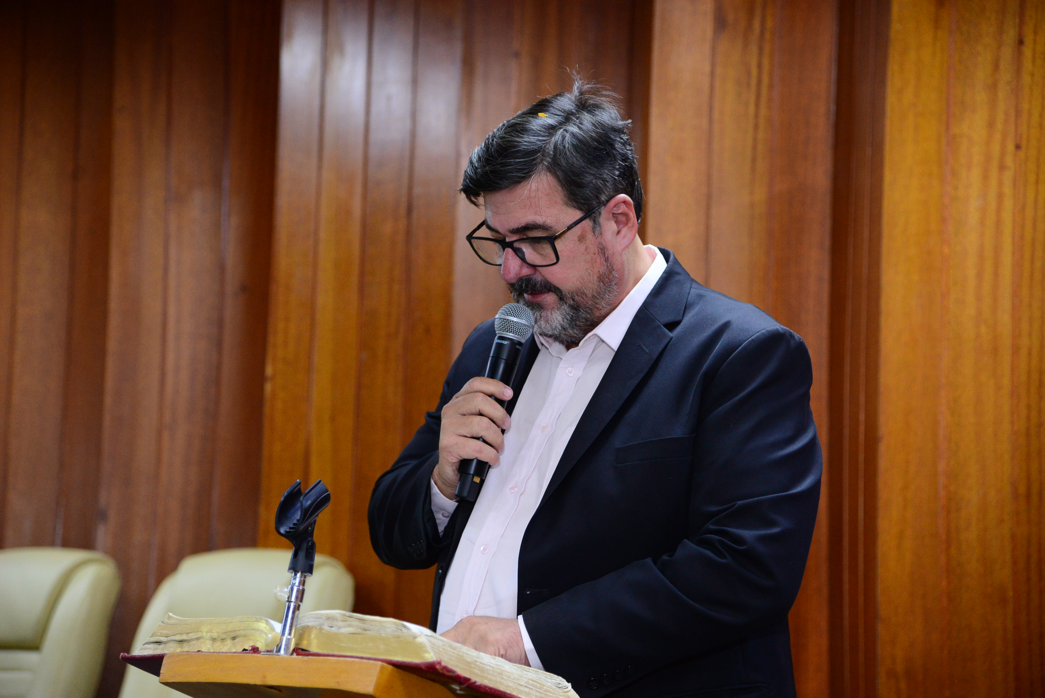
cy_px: 349
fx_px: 2468
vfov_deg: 16.1
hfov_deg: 23.9
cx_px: 522
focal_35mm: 85
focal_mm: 85
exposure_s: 1/60
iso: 2000
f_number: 4
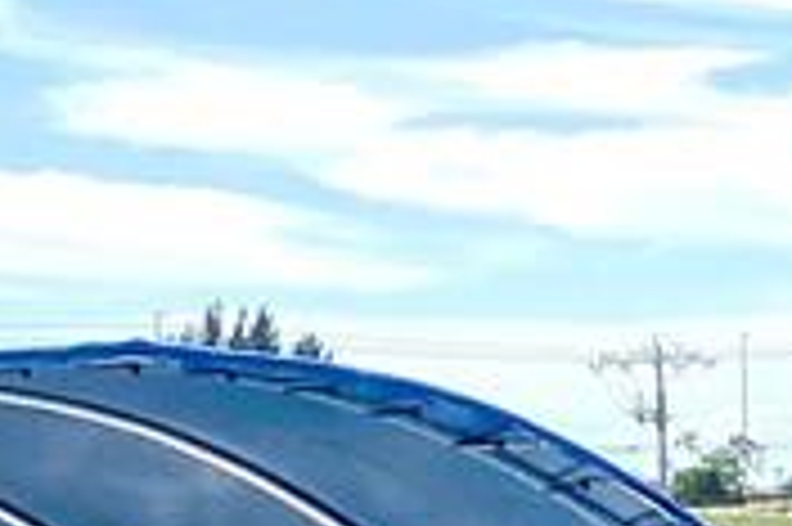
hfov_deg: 10.9
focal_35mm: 188
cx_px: 716
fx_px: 4132
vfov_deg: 6.7
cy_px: 1520
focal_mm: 3.3
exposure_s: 1/1567
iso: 25
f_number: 2.4
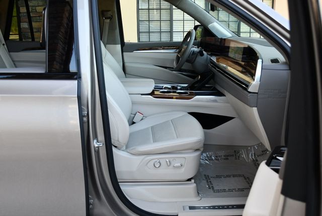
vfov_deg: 36.9
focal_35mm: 36
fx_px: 322
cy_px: 108
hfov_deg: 53.1
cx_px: 161
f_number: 3.5
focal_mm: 18
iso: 400
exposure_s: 1/250
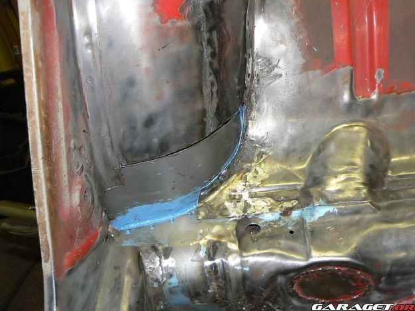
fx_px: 443
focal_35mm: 37
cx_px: 212
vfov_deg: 38.7
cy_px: 154
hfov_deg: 50.1
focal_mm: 6
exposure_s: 1/30
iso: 100
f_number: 2.8
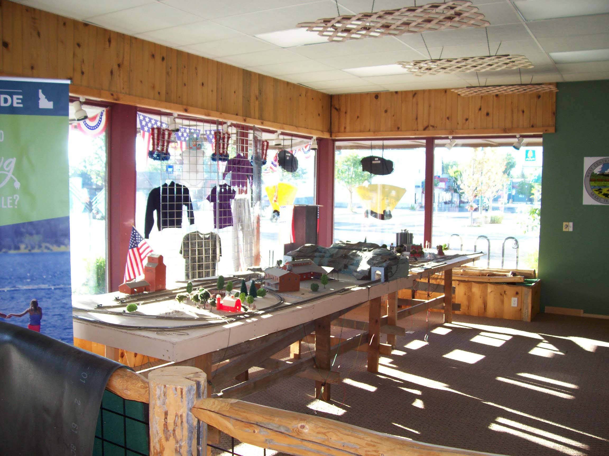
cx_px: 304
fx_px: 598
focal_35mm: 34
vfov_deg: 41.8
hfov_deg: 54.0
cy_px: 228
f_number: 2.7
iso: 80
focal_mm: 5.6
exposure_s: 1/64
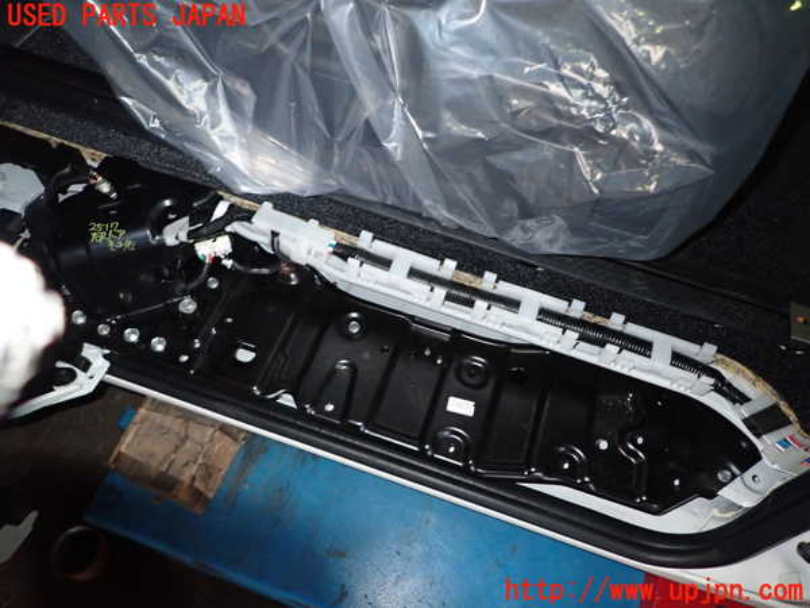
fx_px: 585
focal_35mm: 25
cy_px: 304
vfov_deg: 54.9
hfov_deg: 69.4
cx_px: 405
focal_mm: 4.5
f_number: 5.6
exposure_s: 1/30
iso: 400
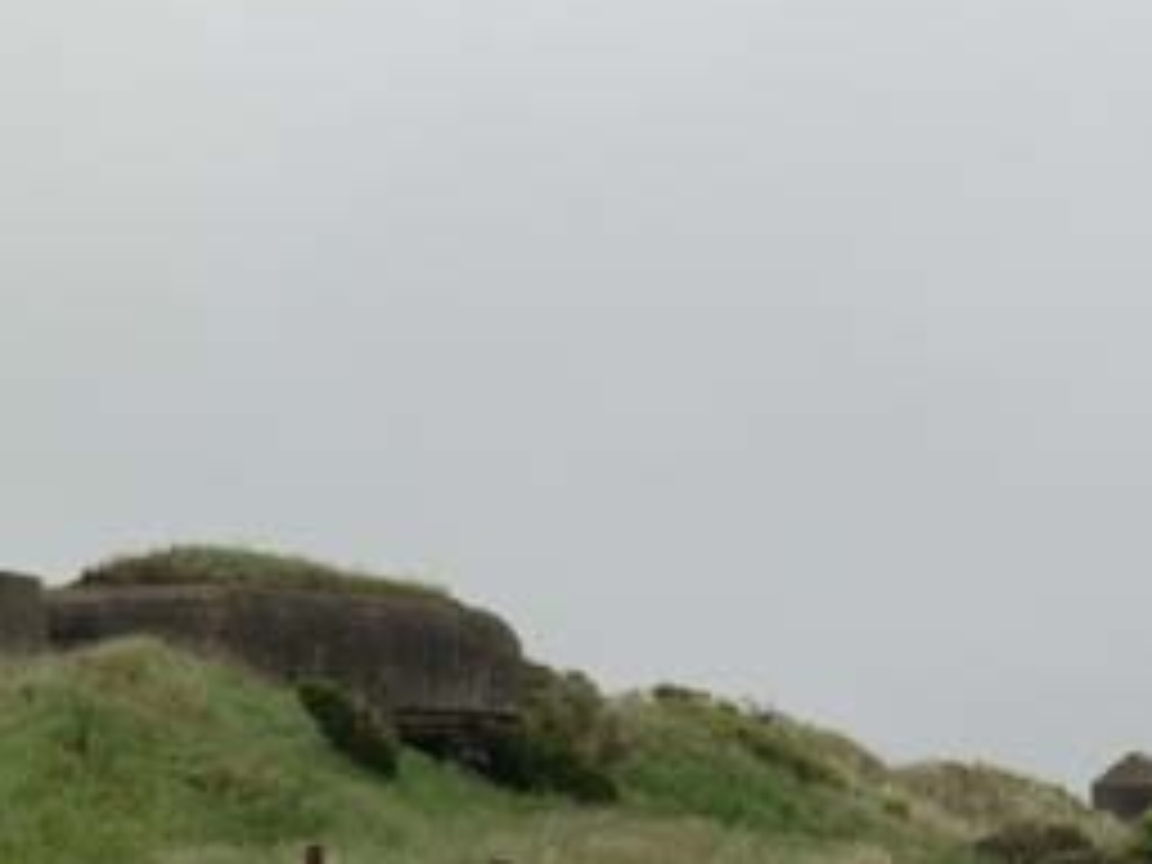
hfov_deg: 15.5
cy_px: 576
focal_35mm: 125
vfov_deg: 11.8
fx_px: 4160
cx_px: 1143
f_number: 3.8
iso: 80
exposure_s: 1/160
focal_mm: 7.1
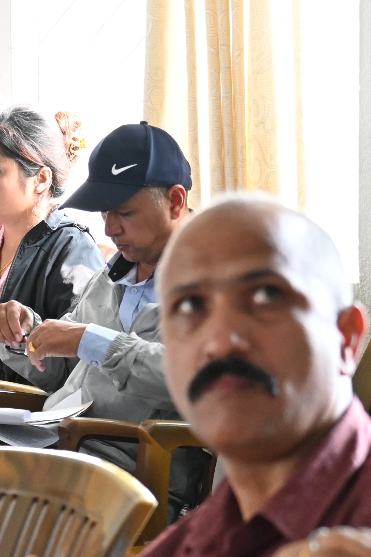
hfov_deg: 6.8
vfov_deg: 10.1
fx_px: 3138
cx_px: 128
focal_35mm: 203
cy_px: 349
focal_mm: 50
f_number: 4.5
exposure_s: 1/125
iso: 1600
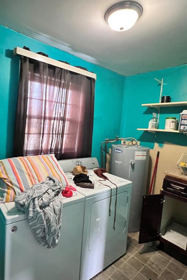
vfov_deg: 86.9
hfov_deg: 63.2
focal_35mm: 19
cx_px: 65
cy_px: 139
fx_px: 148
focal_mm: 1.57
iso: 640
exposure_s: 1/40
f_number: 1.8
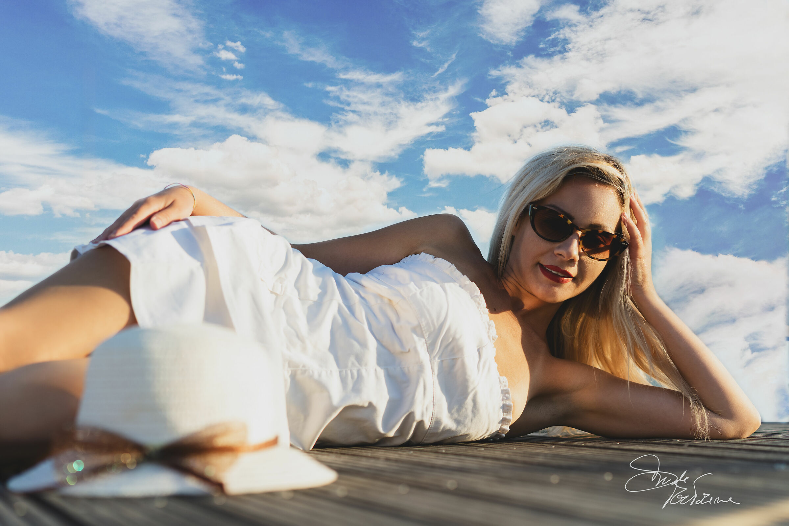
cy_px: 263
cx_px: 394
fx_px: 1096
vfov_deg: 27.0
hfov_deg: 39.6
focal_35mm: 50
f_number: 2.5
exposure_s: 1/1000
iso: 100
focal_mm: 50
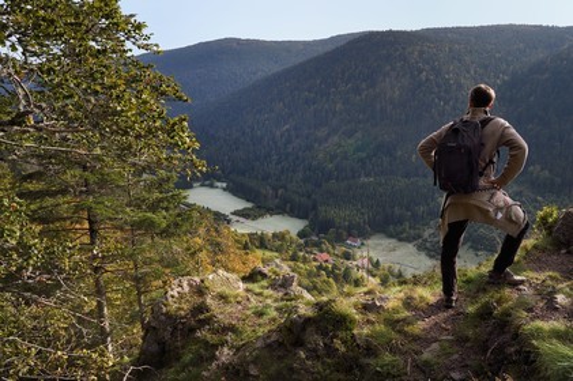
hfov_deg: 63.7
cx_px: 286
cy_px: 190
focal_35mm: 29
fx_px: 461
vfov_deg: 44.9
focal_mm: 29
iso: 400
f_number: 10
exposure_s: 1/400
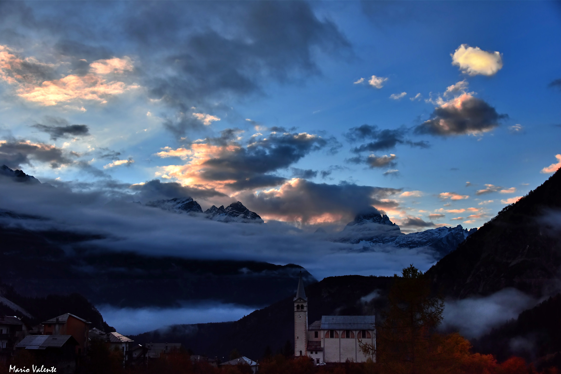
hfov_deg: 45.4
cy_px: 191
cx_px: 285
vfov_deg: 31.2
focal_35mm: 43
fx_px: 670
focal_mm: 42
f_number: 5
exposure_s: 1/2000
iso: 320
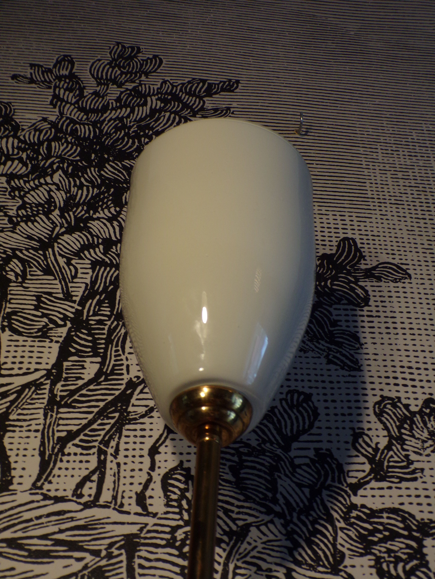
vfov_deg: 38.9
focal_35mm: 49
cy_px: 290
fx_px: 821
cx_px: 218
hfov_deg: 29.7
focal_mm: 8.7
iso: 151
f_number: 3.5
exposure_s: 1/34
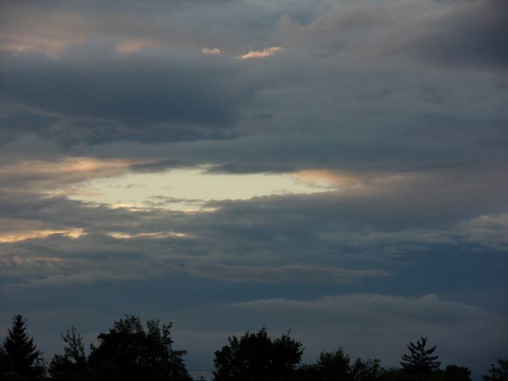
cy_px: 190
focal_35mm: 175
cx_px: 254
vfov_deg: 8.5
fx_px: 2568
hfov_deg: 11.3
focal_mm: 30.6
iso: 80
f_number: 5.9
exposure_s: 1/250
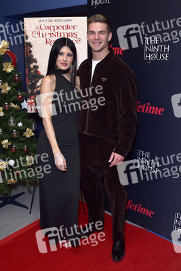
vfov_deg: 65.5
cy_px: 136
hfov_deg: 46.4
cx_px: 90
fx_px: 211
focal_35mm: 28
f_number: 6.3
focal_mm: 28
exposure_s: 1/250
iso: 1000
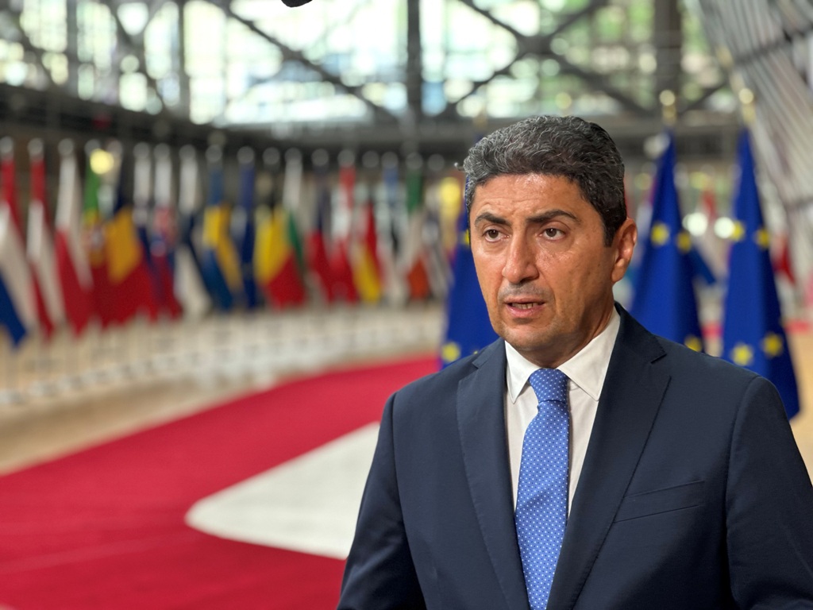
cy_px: 305
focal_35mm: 77
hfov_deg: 25.3
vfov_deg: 19.1
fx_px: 1808
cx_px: 406
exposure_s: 1/40
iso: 160
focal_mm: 9
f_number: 2.8
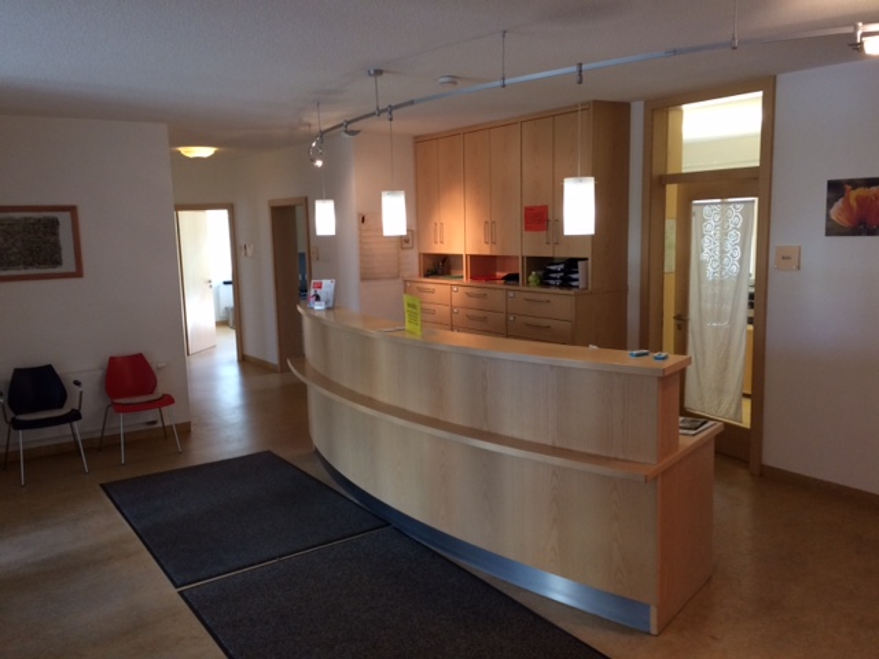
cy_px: 330
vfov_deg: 48.2
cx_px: 440
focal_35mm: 29
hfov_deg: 61.7
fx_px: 736
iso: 80
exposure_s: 1/33
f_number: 2.2
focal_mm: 4.15
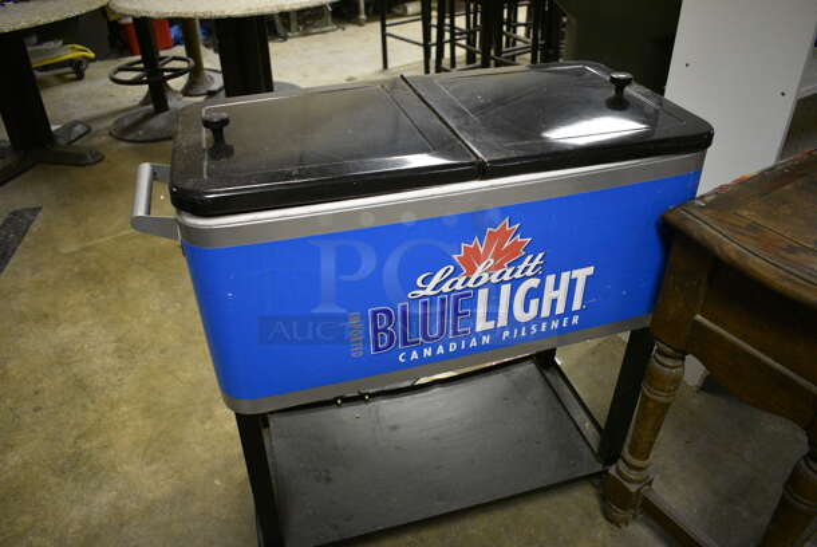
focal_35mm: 27
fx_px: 613
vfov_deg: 48.0
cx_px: 408
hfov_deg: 67.3
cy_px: 274
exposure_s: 1/125
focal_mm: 18
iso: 3600
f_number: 3.5
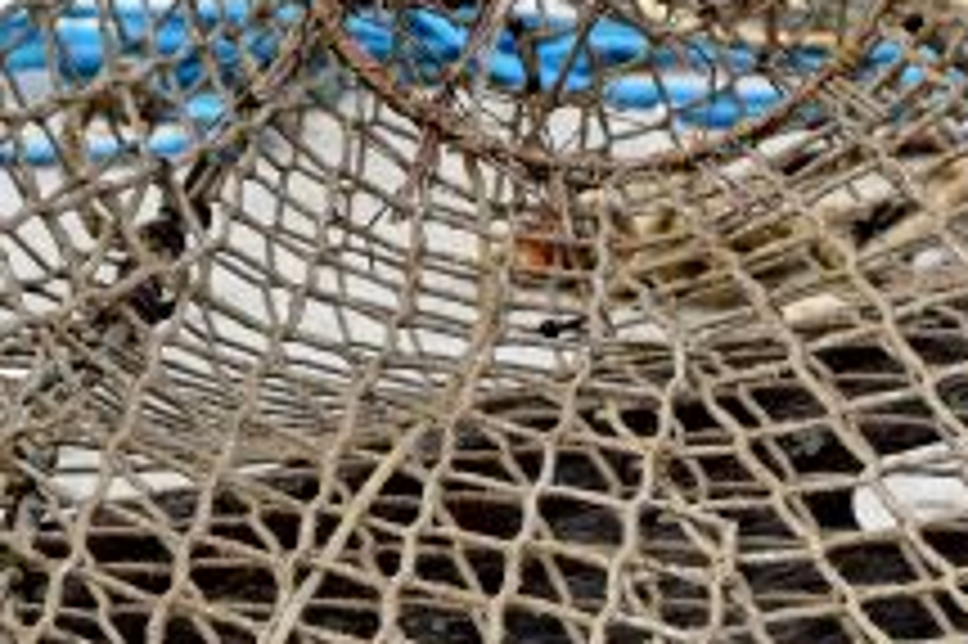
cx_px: 315
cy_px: -248
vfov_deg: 6.3
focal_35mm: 214
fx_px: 5750
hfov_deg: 9.6
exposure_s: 1/400
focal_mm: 30
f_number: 10
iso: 320
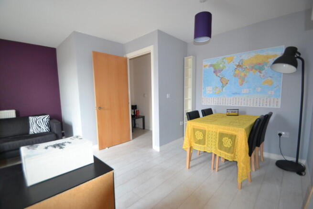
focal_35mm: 15
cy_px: 104
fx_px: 130
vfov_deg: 77.4
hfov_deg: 100.4
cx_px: 156
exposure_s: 1/60
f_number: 3.5
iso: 800
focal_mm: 10
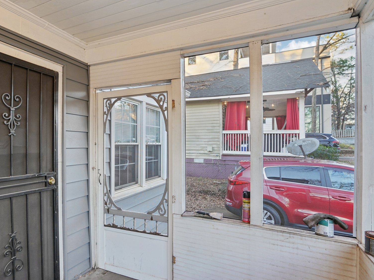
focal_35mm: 21
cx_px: 135
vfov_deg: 63.4
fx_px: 227
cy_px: 149
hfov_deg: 77.3
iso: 400
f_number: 8
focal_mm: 16
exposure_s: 1/3.33
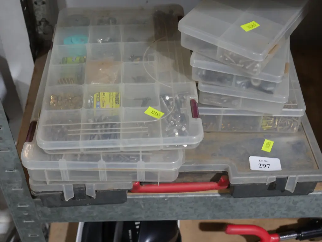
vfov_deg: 28.1
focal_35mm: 52
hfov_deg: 36.8
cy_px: 121
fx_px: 484
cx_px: 161
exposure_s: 1/60
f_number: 5.3
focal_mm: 26
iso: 1250
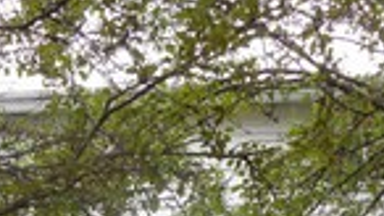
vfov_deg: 17.9
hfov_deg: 33.7
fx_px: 631
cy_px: 292
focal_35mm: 62
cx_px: 155
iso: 80
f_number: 3.2
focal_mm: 3.9
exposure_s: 1/180
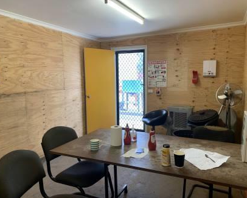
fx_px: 205
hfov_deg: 62.2
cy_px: 101
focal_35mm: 28
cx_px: 130
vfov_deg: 51.5
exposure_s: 1/50
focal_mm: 4.2
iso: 125
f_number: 1.8
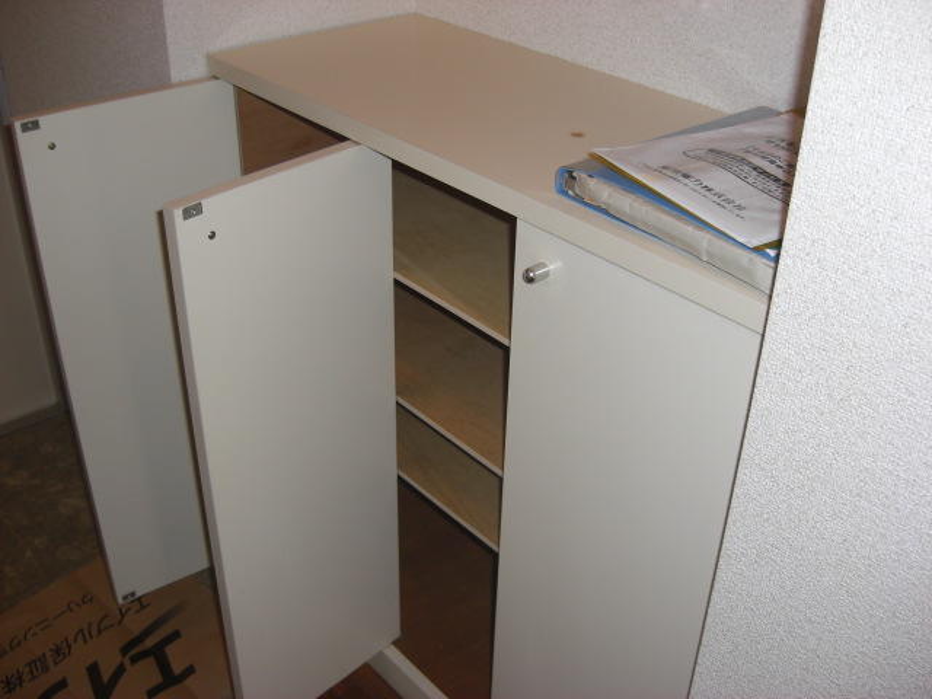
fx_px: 1023
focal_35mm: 38
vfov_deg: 37.7
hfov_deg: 49.0
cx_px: 466
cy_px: 350
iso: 100
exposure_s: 1/60
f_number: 2.8
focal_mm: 7.9
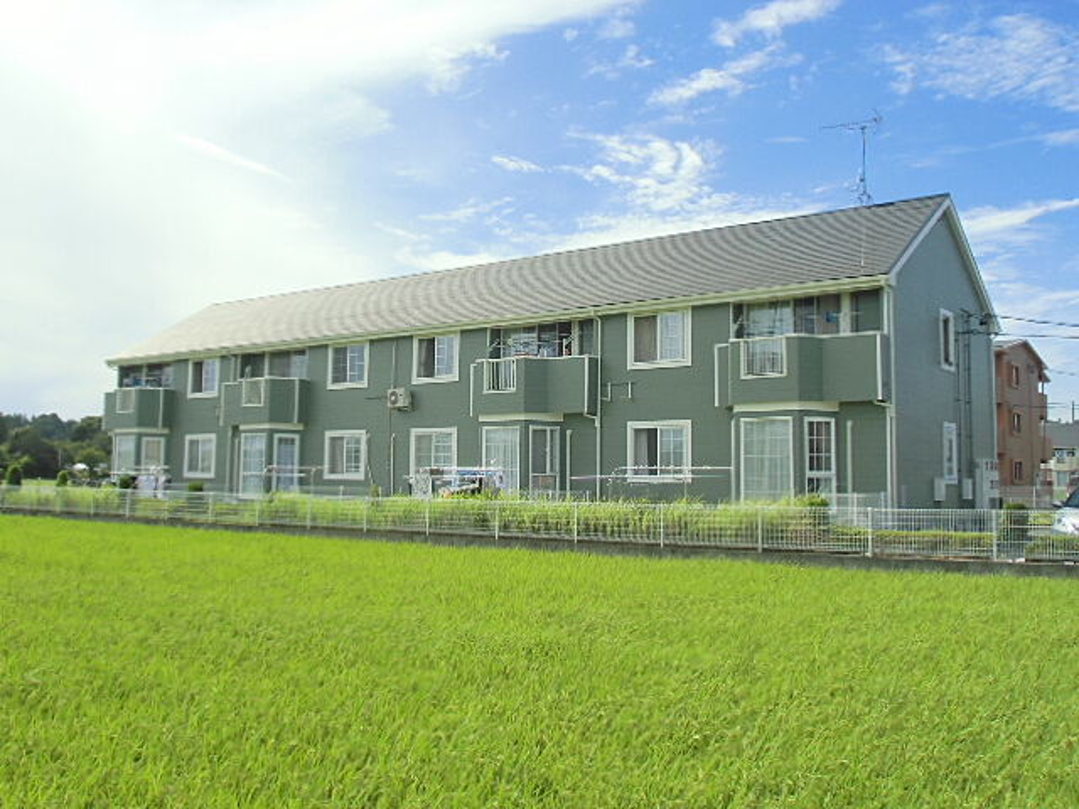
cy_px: 404
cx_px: 540
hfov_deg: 55.4
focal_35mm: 33
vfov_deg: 42.9
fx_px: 1029
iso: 64
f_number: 3.7
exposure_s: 1/640
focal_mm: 5.93
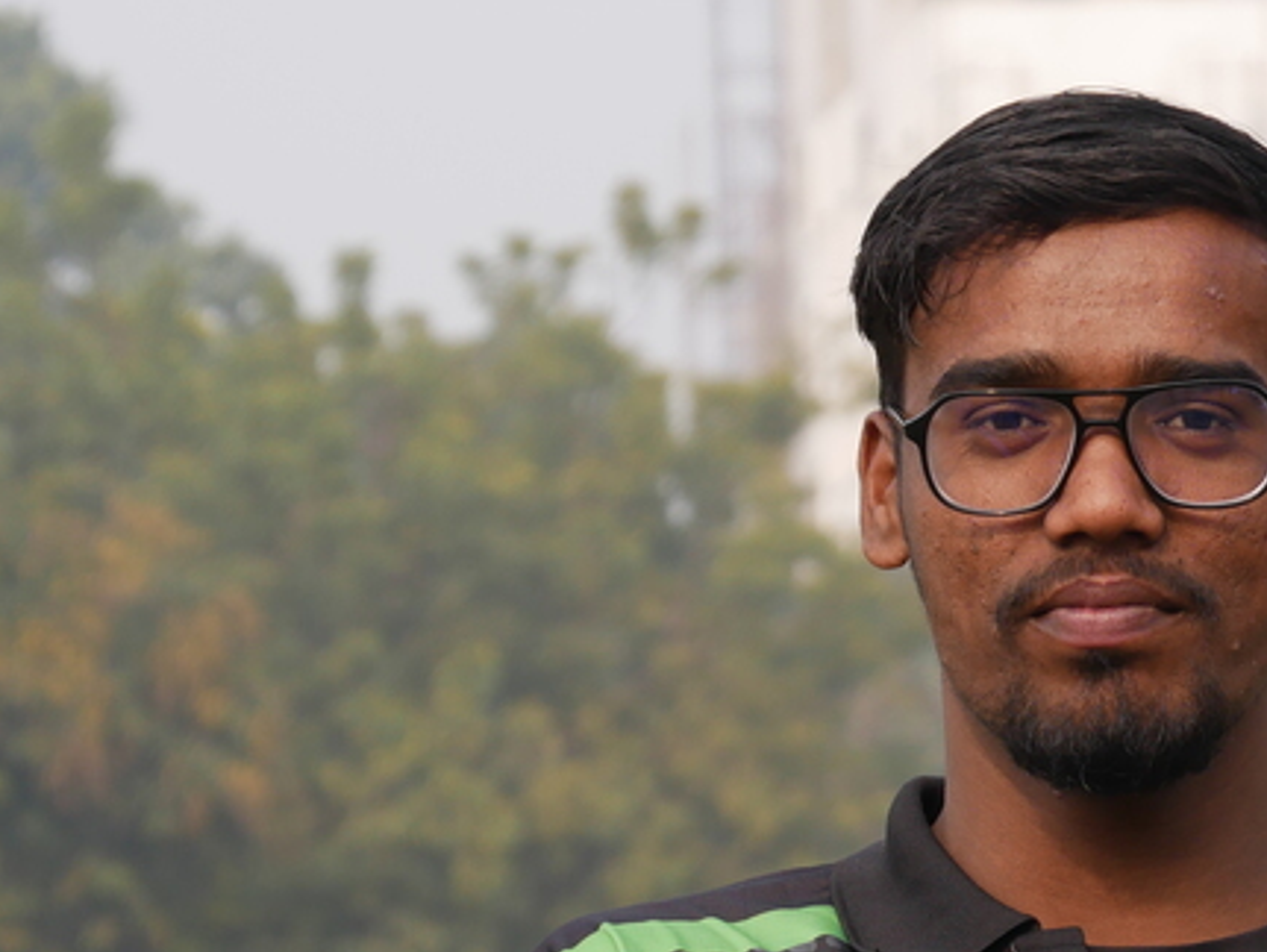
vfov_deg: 5.1
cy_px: 881
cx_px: 991
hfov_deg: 6.7
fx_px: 10733
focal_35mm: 293
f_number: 5.6
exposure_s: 1/400
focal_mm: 55
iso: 200
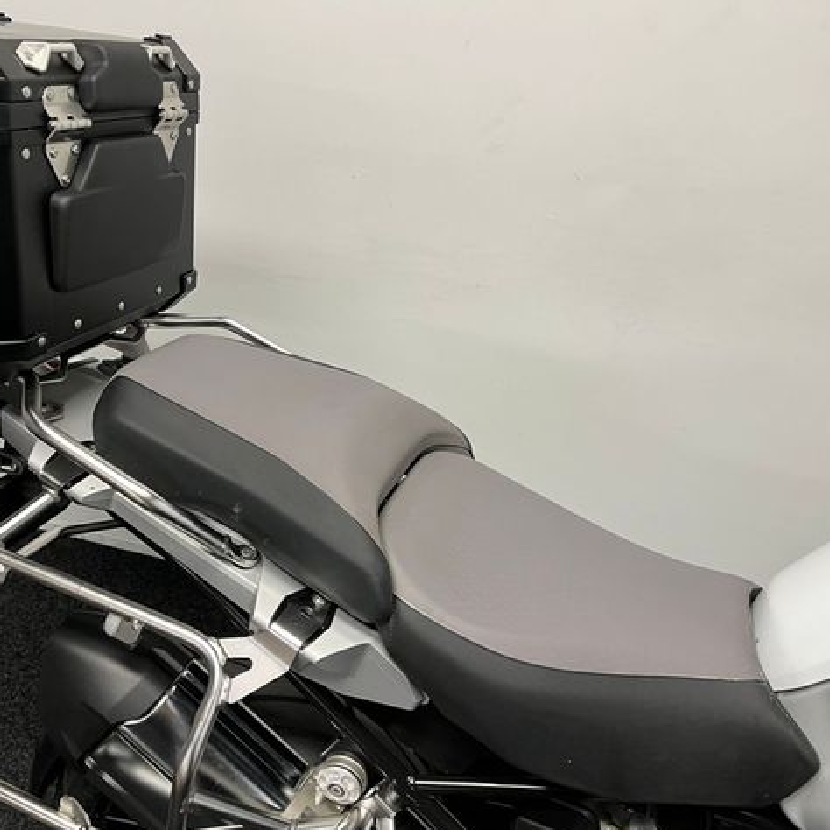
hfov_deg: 52.3
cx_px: 350
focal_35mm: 31
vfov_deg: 52.5
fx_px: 841
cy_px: 419
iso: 80
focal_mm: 5.1
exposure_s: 1/50
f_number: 1.6
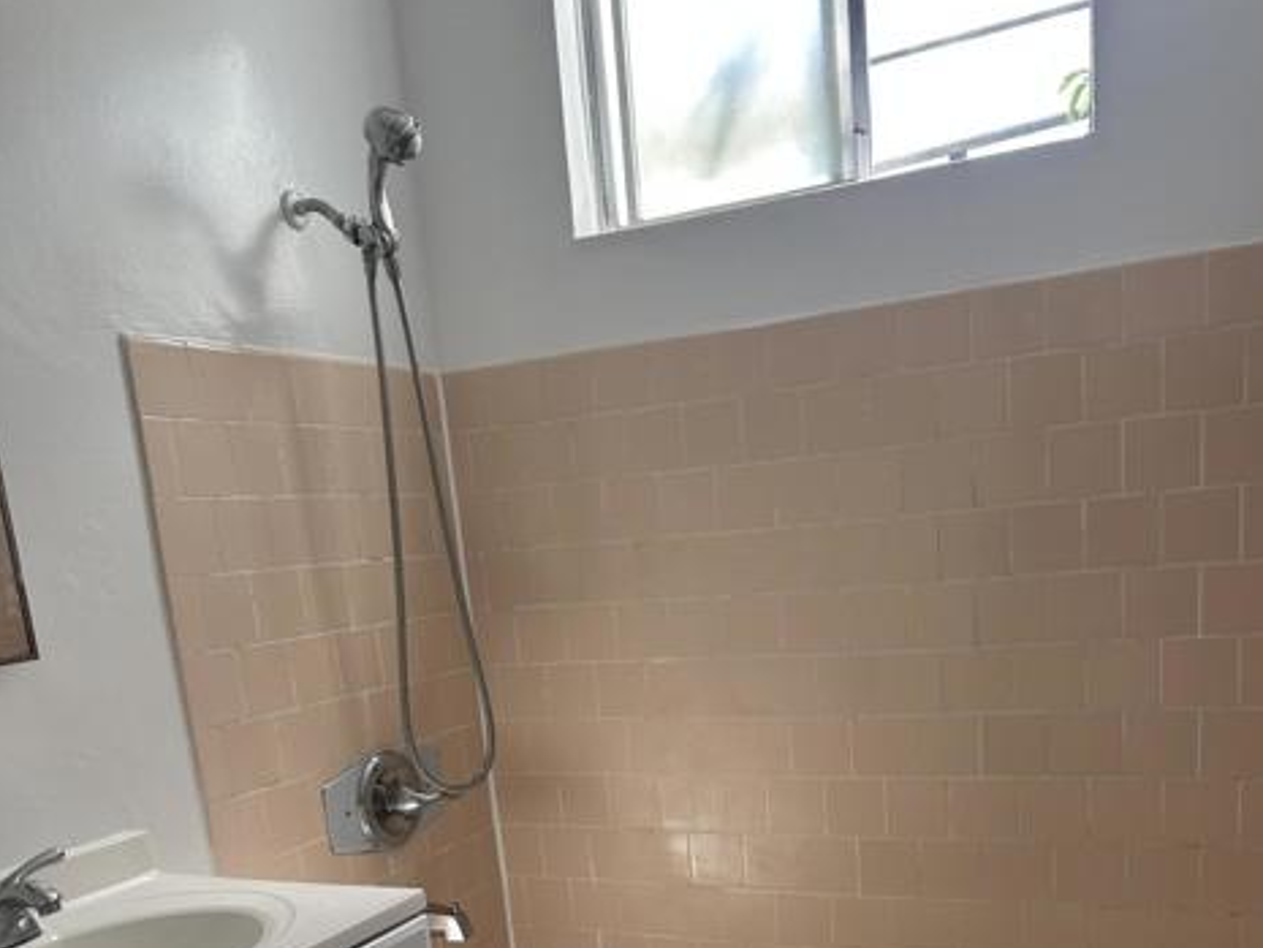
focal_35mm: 33
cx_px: 644
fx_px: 1204
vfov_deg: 40.4
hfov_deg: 55.3
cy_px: 812
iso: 80
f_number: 1.78
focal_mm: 6.86
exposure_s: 1/166
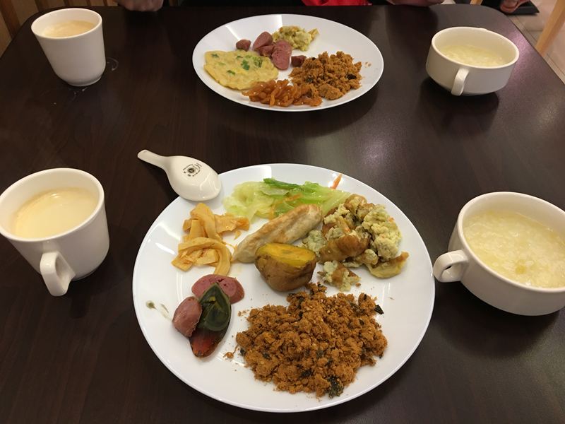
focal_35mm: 29
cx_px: 282
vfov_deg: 48.2
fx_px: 473
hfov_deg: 61.7
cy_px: 212
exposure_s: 1/15
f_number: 2.2
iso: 50
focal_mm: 4.15
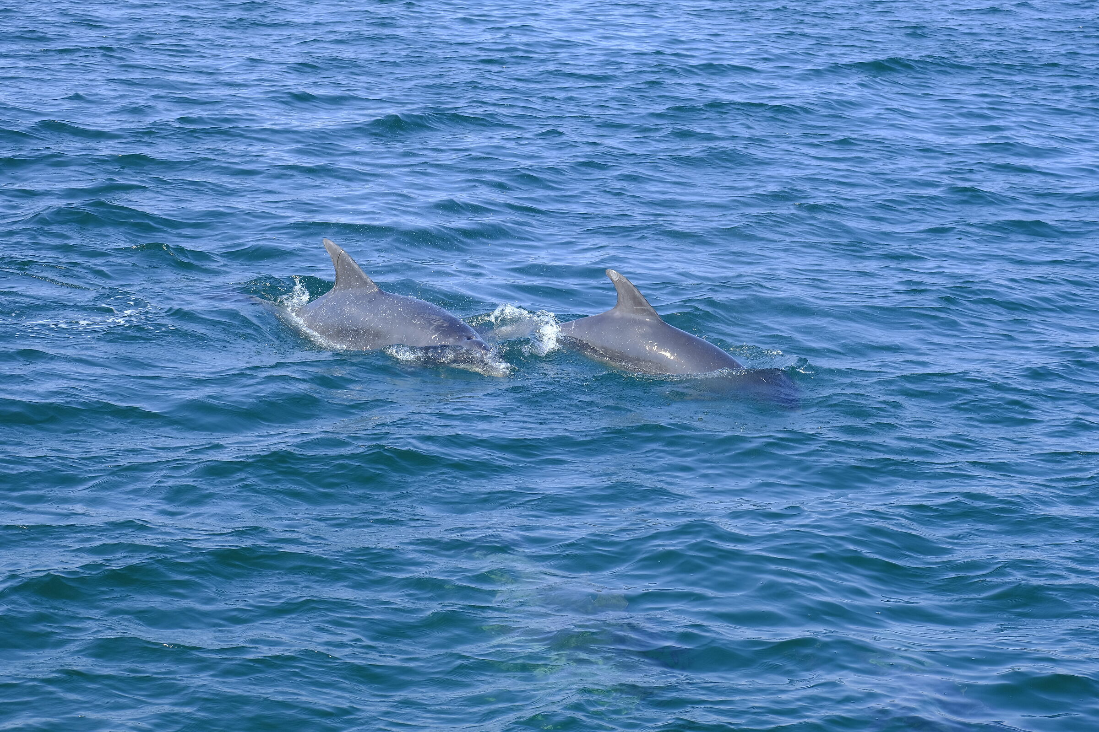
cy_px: 366
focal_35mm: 95
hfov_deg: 21.5
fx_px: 2900
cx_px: 550
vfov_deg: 14.4
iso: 200
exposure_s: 1/600
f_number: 4.8
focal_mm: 63.2
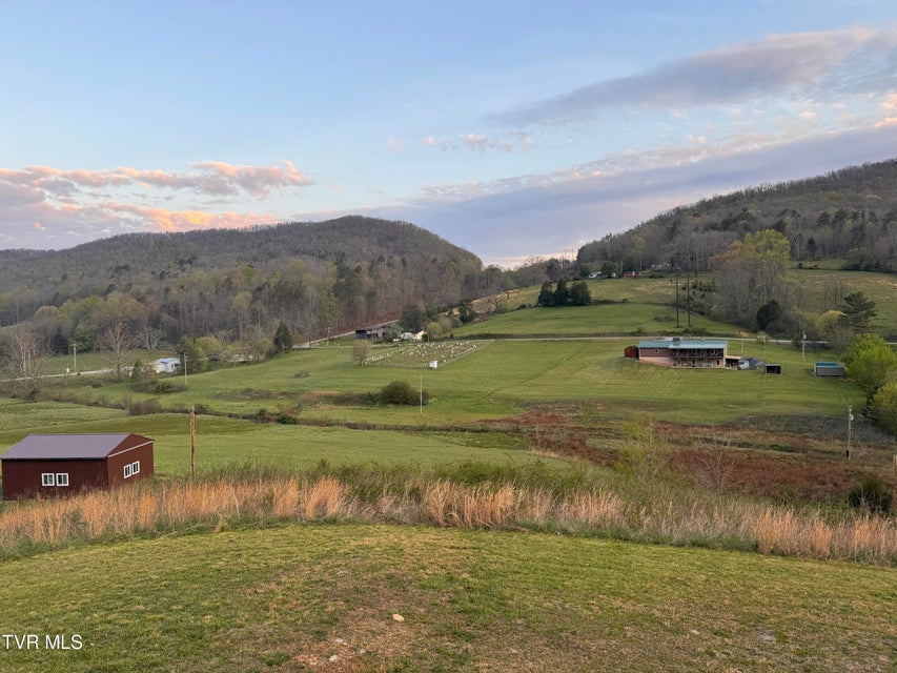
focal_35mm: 24
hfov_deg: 71.6
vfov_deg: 56.8
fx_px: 622
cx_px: 448
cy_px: 336
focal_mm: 6.76
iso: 80
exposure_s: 1/318
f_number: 1.78
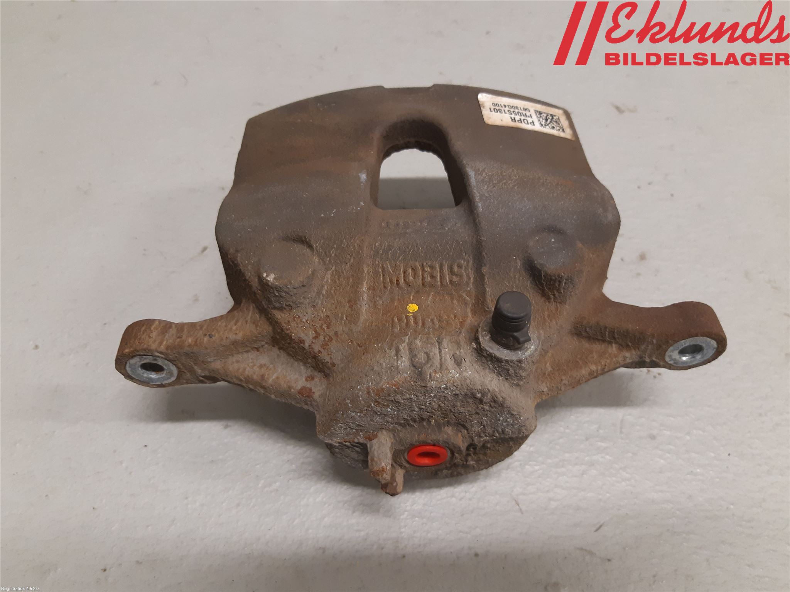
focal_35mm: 26
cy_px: 296
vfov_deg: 53.1
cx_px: 395
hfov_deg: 67.3
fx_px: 593
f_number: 1.7
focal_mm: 3.93
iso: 200
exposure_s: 1/50
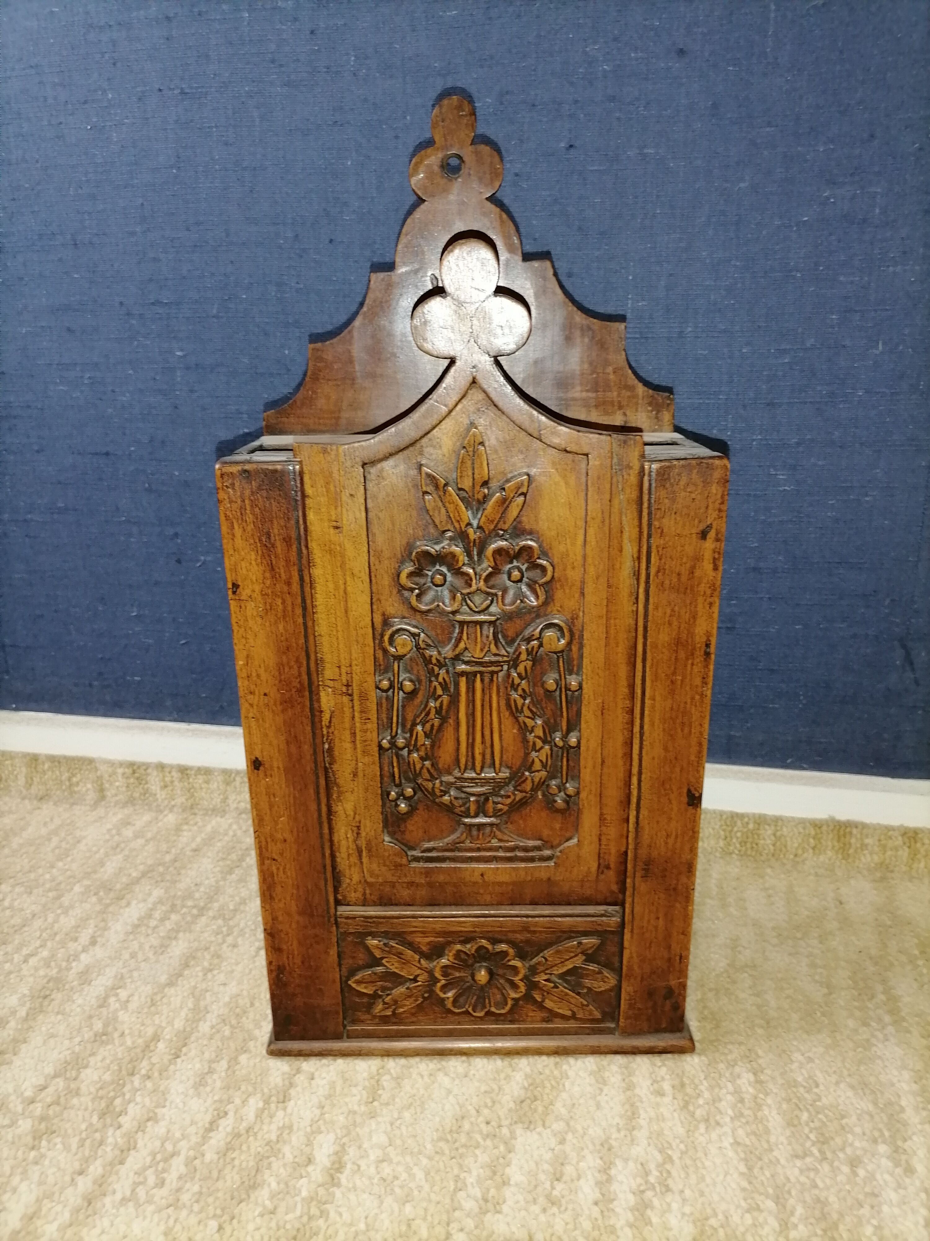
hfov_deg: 53.1
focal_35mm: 26
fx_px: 931
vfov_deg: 67.3
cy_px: 620
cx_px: 465
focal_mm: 5.4
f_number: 1.8
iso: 160
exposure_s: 1/33.3
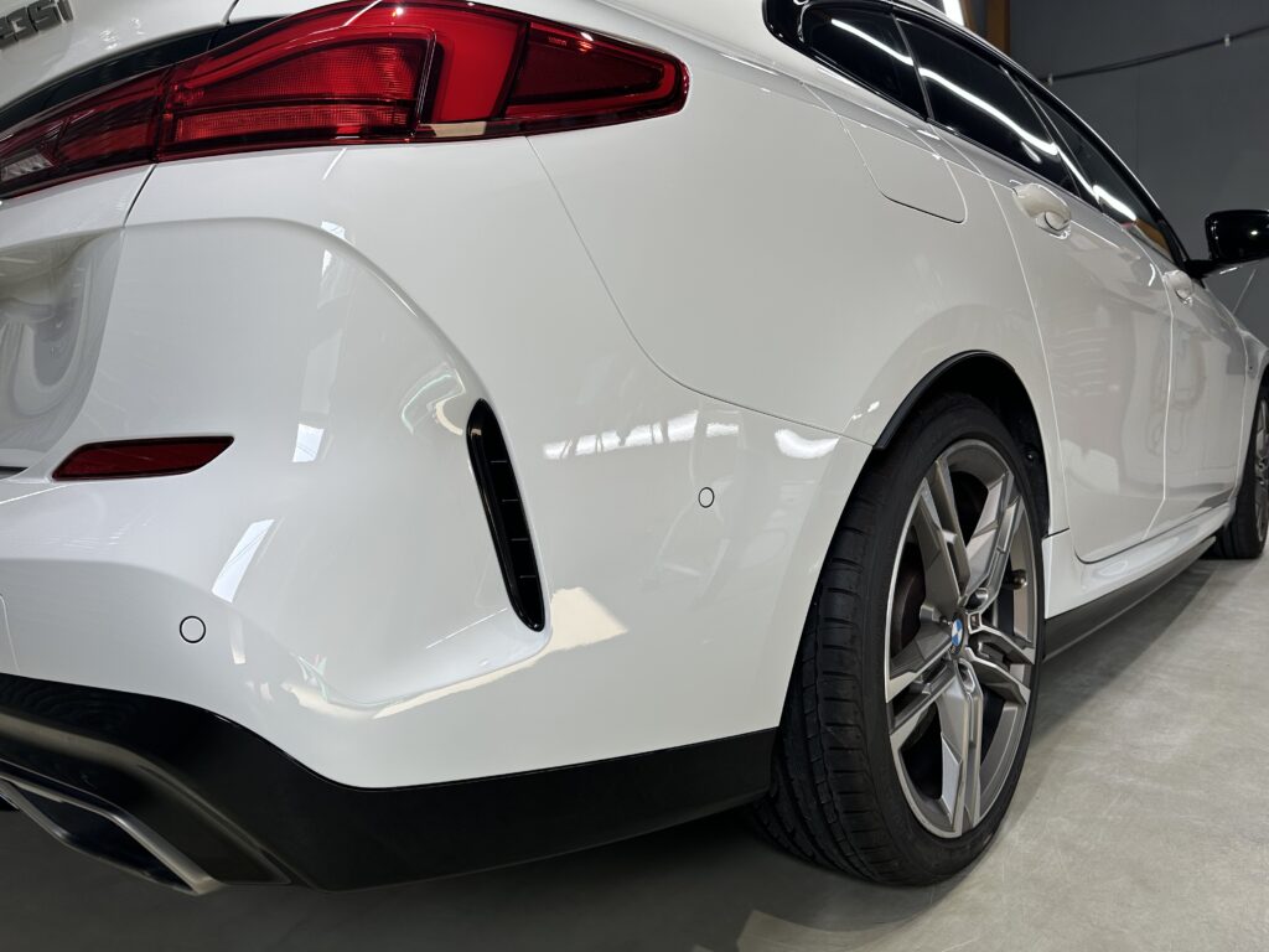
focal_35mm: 24
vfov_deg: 56.8
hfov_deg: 71.6
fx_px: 880
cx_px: 634
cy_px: 476
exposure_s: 1/349
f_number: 1.78
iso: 80
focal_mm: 6.86
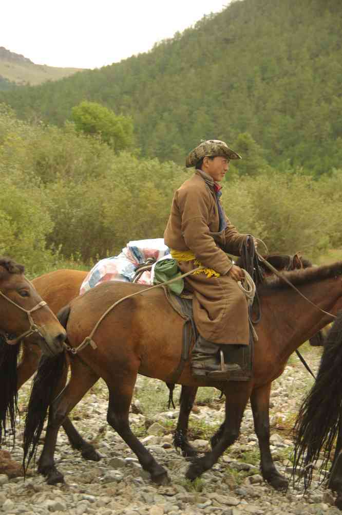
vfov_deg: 19.5
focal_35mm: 105
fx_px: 1499
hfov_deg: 13.0
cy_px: 258
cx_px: 171
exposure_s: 1/125
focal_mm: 70
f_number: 5.6
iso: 100
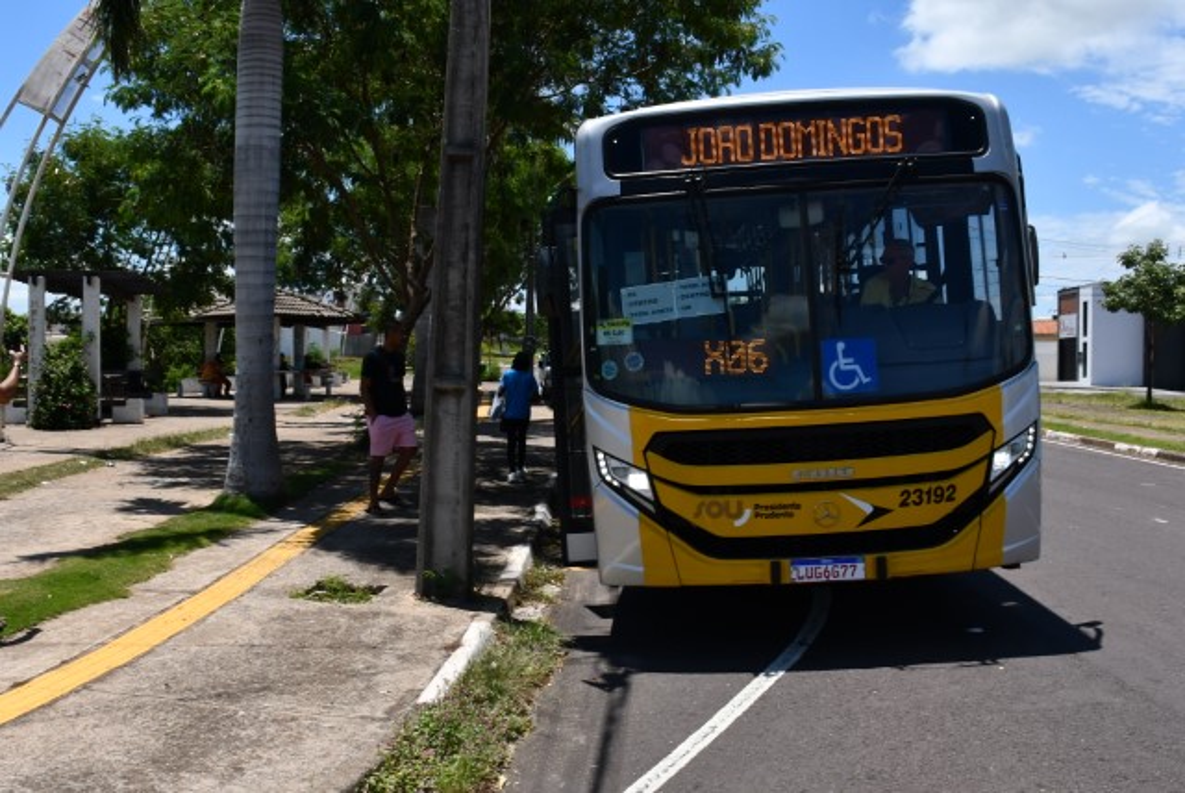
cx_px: 592
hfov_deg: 53.1
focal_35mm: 36
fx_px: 1186
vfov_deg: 36.9
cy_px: 396
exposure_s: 1/500
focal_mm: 18
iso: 250
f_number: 11
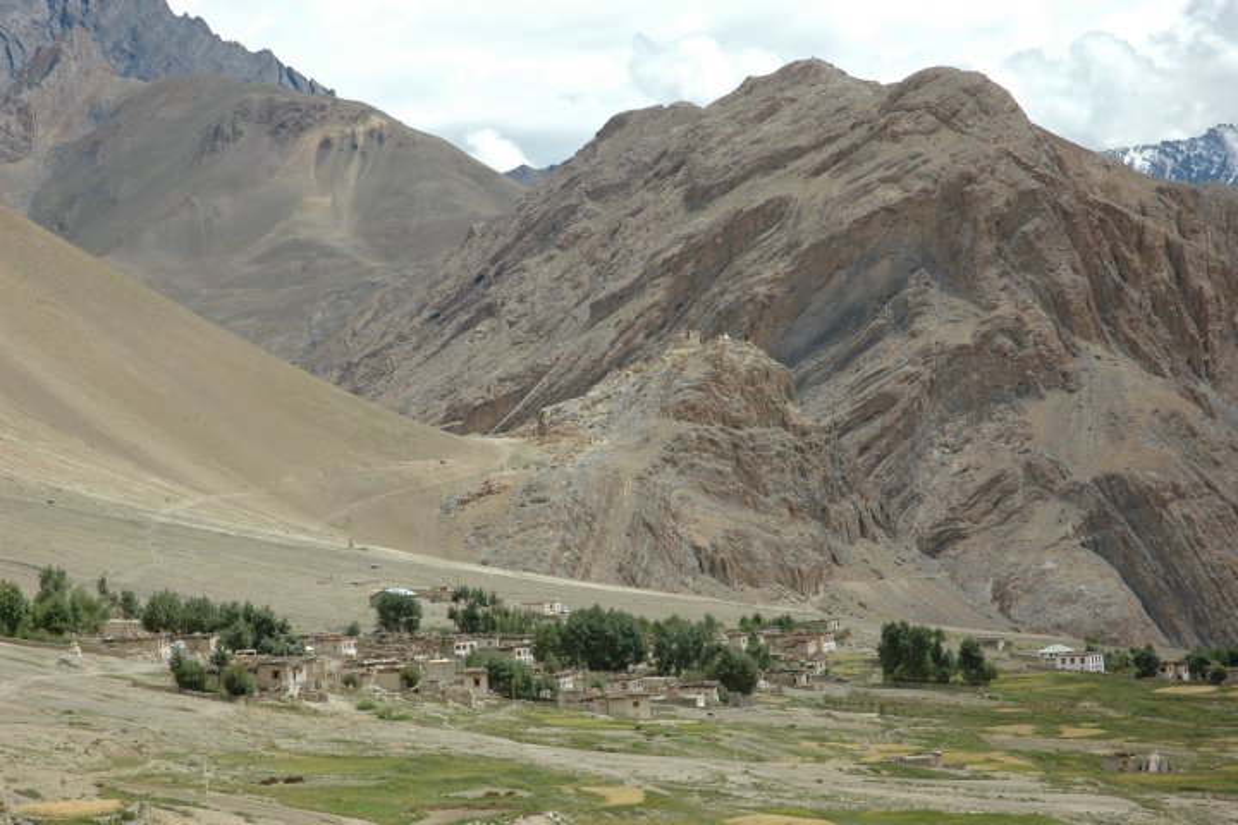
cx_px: 619
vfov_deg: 15.2
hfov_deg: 22.6
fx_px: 3095
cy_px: 412
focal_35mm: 90
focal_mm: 60
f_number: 10
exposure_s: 1/400
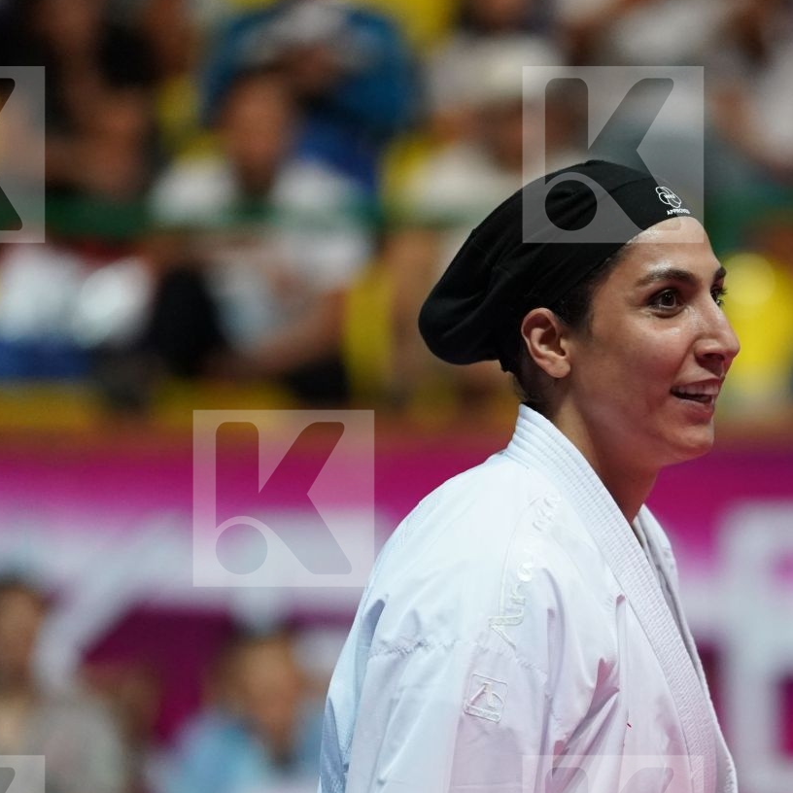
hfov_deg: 4.7
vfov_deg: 4.7
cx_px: 613
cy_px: 499
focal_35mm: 375
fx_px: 9719
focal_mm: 200
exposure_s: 1/1000
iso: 4000
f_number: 2.8
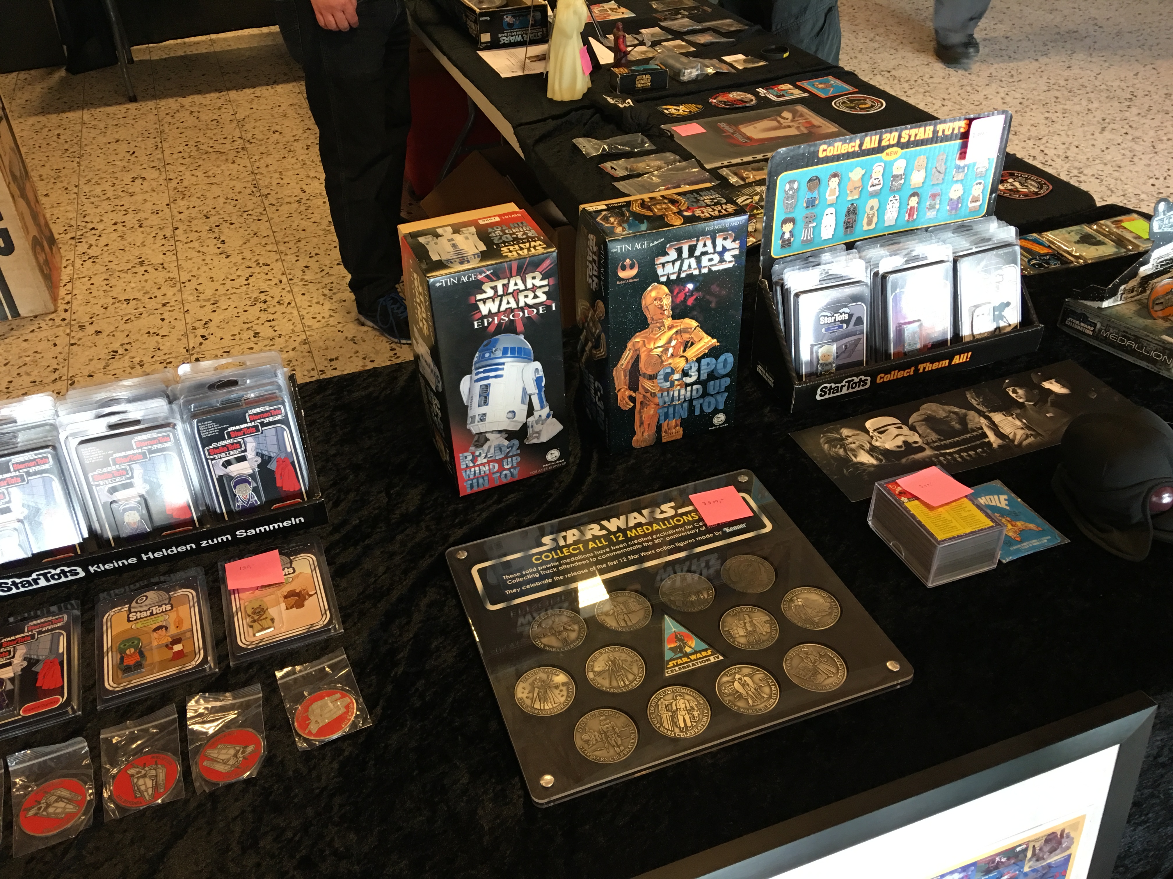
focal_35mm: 29
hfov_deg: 61.7
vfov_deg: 48.2
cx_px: 586
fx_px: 983
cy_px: 440
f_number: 2.2
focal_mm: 4.15
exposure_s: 1/17
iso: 80
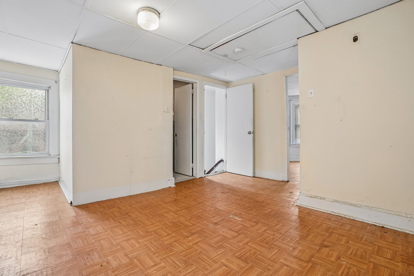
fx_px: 184
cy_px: 138
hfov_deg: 96.7
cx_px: 207
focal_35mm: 16
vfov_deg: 73.7
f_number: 7.1
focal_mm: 16
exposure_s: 1/15
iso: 400
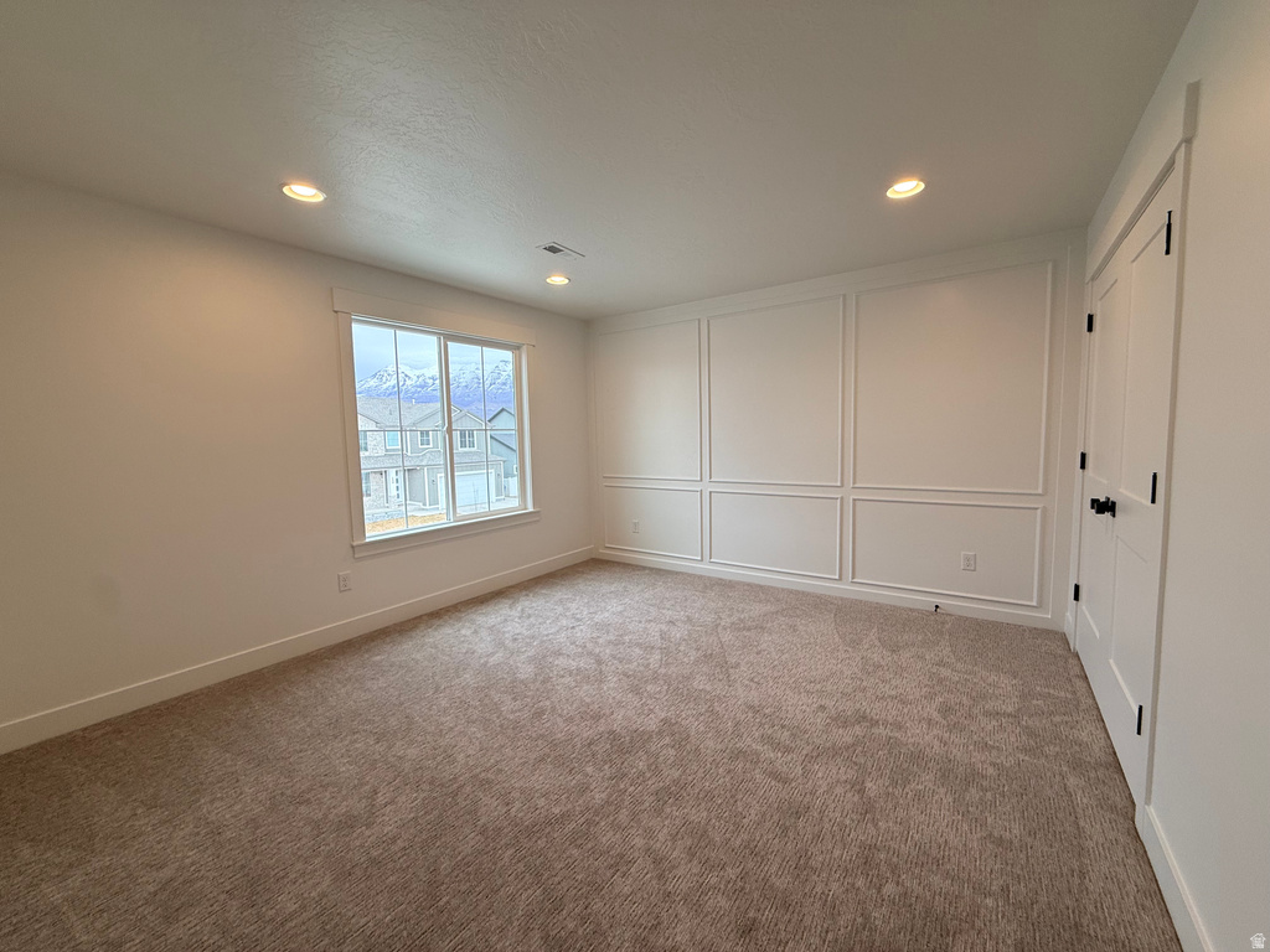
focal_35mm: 14
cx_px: 635
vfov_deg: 85.7
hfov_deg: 102.1
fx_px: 514
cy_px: 476
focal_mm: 2.22
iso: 64
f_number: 2.2
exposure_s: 1/120
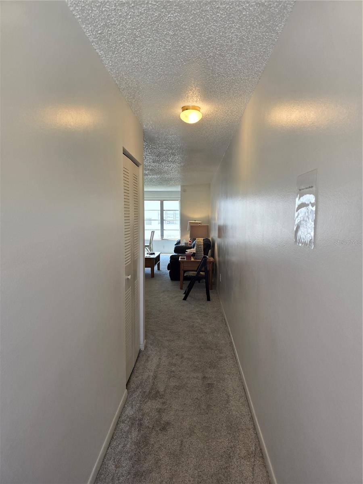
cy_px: 242
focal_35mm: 23
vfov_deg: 73.9
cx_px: 182
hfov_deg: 58.9
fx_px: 322
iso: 50
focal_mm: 6.3
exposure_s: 1/120
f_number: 1.7
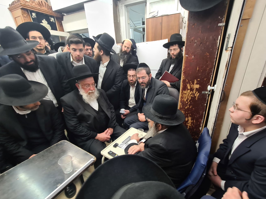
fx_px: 108
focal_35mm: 14
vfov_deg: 85.5
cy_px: 107
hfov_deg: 102.0
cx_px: 139
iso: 80
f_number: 2.2
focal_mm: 2.22
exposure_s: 1/50
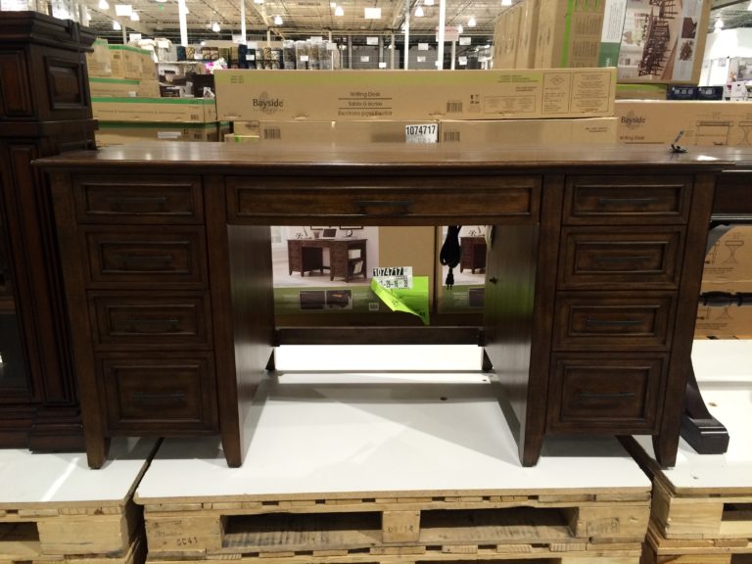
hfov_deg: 61.7
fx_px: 630
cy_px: 282
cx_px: 376
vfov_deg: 48.2
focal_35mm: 29
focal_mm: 4.15
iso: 125
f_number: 2.2
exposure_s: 1/30
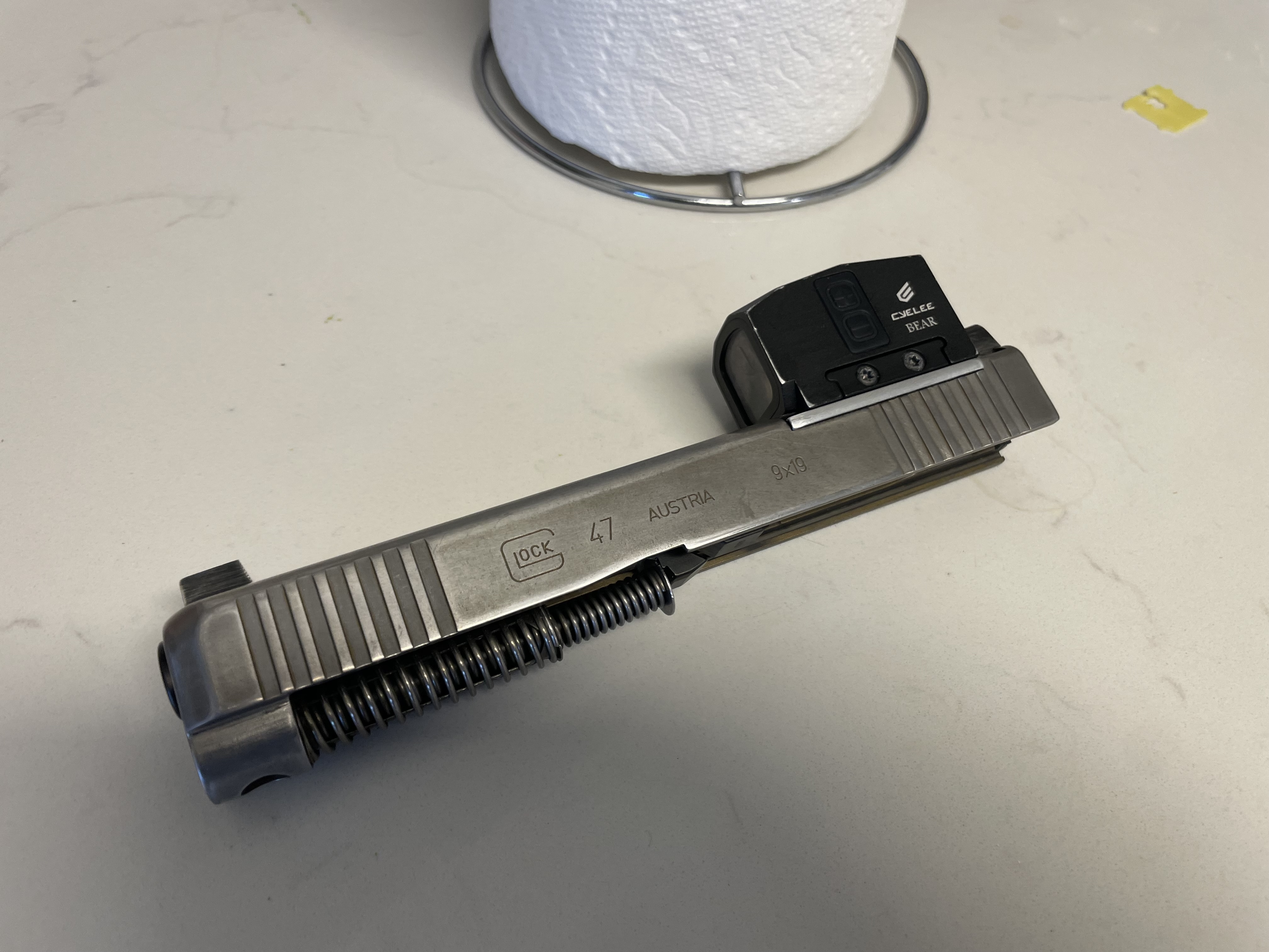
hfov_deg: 67.3
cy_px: 476
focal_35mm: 26
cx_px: 634
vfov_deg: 53.1
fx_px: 953
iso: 64
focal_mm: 4.2
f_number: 1.6
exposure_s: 1/60
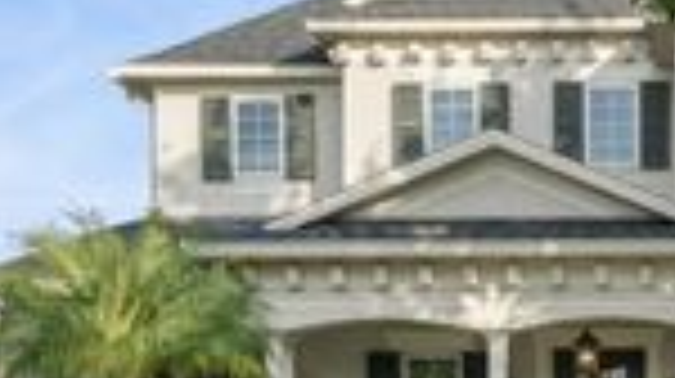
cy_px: 529
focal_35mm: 93
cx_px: 747
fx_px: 1658
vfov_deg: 12.5
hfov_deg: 21.8
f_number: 10
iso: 1600
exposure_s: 1/1600
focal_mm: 26.5
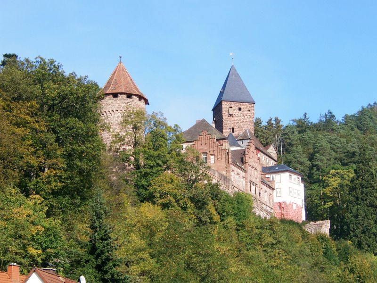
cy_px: 142
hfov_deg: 19.6
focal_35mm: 100
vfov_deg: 14.8
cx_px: 188
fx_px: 1089
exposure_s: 1/575
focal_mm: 20.74
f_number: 4
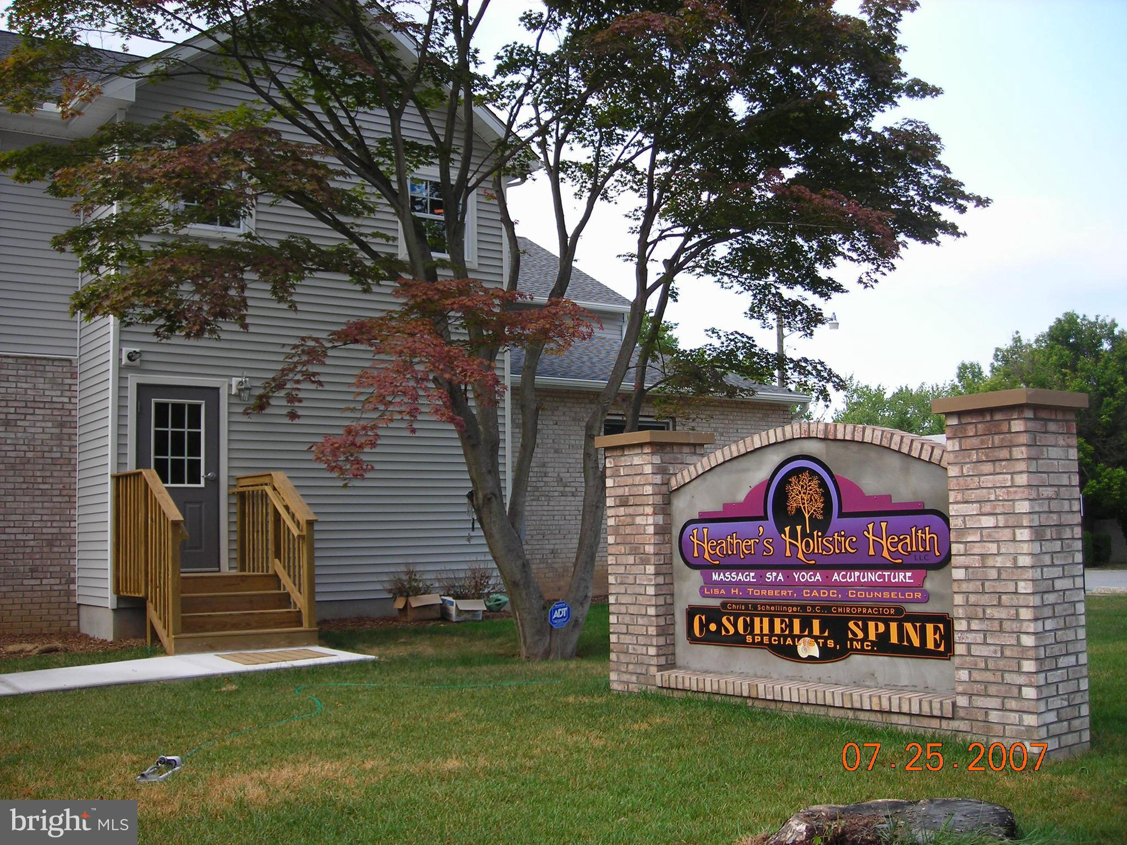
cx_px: 564
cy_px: 422
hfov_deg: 49.0
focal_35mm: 38
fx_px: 1237
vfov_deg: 37.7
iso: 50
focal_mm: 6.3
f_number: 3.2
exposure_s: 1/130
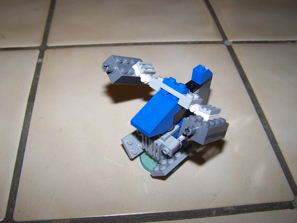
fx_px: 326
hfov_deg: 49.0
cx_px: 148
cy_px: 112
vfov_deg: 37.7
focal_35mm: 38
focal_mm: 6.3
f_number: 2.8
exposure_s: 1/60
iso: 80
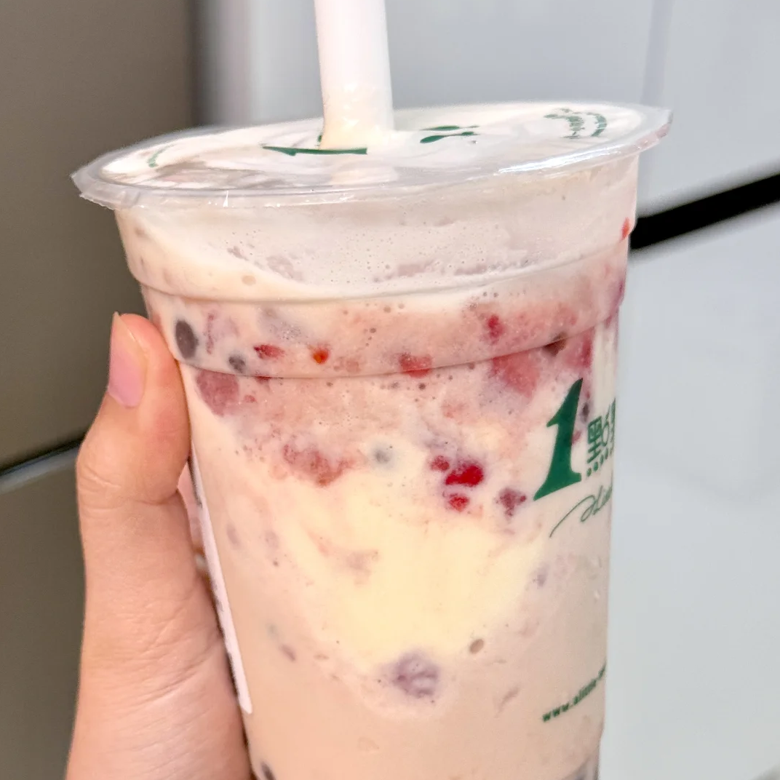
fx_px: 1453
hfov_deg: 30.0
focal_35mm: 57
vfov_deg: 29.9
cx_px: 389
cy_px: 479
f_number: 1.78
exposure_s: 1/50
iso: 200
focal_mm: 6.76
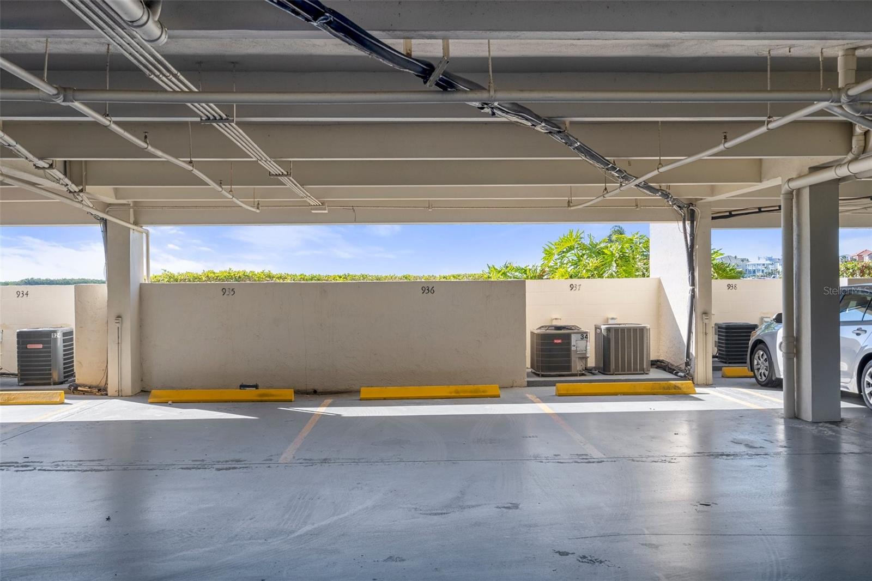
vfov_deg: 37.8
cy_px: 290
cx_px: 436
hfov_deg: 54.4
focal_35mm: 35
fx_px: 848
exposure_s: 1/500
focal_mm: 35
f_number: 8
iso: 320
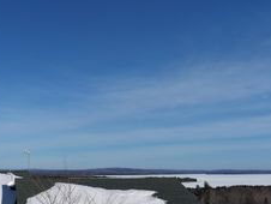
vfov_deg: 26.7
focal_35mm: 53
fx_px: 415
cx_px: -6
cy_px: 179
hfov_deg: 32.9
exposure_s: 1/6000
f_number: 1.8
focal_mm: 8.67
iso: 100
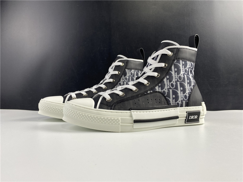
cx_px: 122
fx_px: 183
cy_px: 91
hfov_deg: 67.3
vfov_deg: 53.1
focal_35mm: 26
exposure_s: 1/100
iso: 80
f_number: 1.8
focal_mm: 4.25
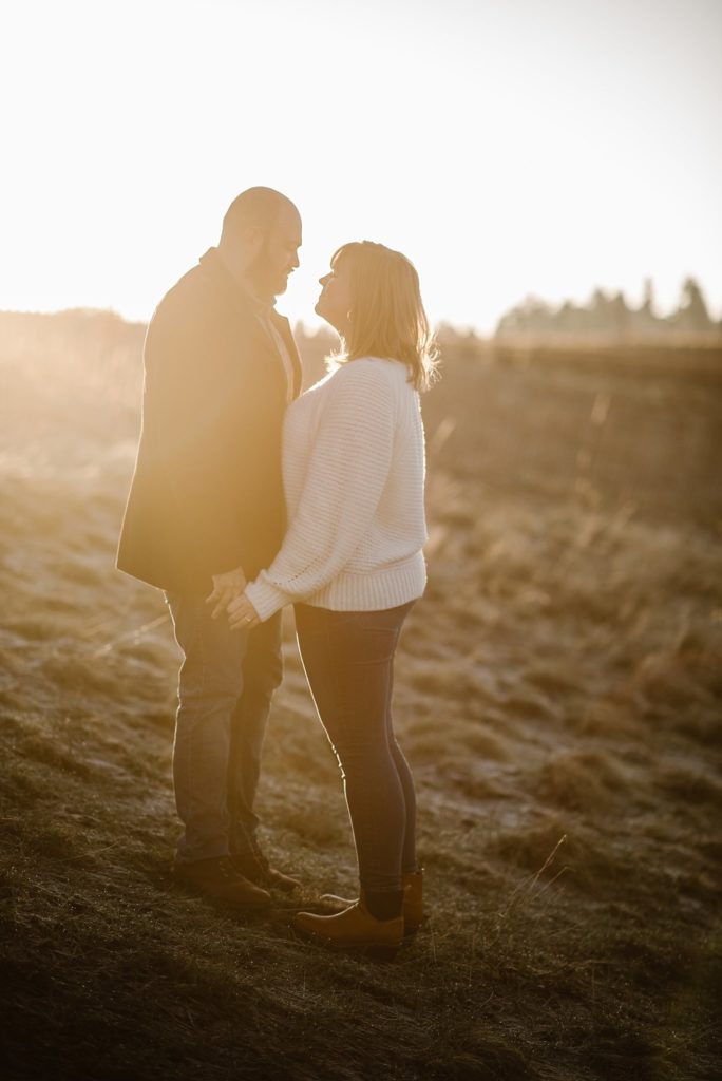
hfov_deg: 16.1
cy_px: 540
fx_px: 2553
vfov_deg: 23.9
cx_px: 361
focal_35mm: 85
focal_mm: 85
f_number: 1.8
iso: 200
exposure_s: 1/3200
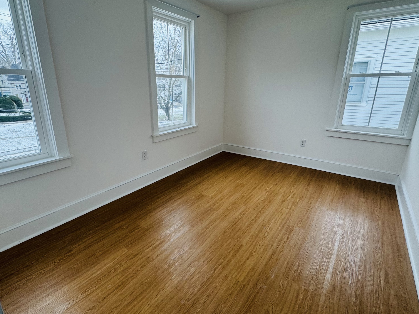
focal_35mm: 19
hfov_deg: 84.6
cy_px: 155
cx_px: 196
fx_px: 230
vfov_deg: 68.7
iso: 100
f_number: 2.2
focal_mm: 2.22
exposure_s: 1/99
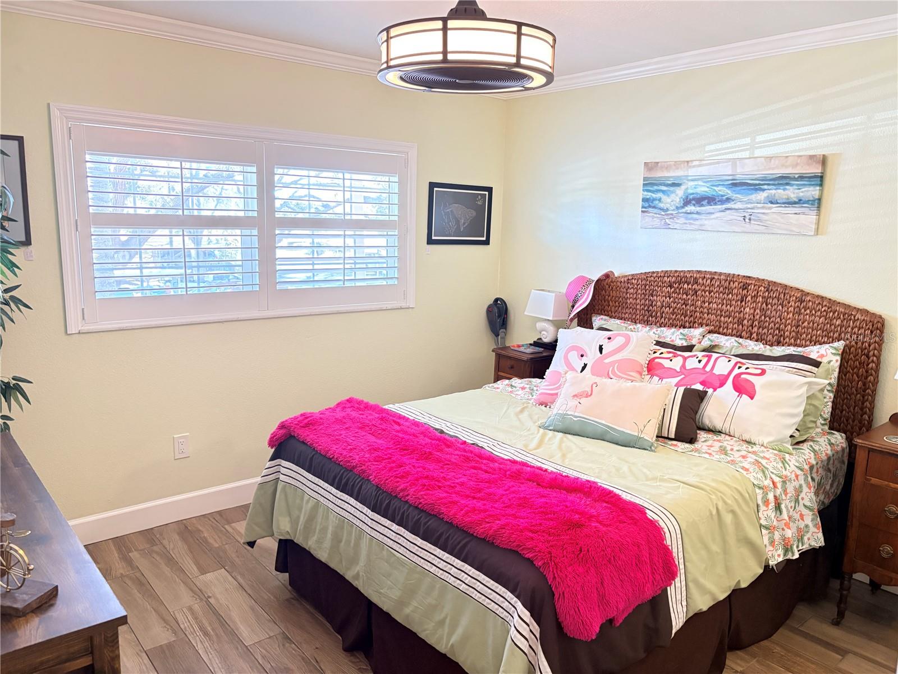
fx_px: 674
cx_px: 449
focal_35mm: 26
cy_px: 337
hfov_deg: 67.3
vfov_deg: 53.1
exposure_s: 1/40
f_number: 1.6
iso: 500
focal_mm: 5.96
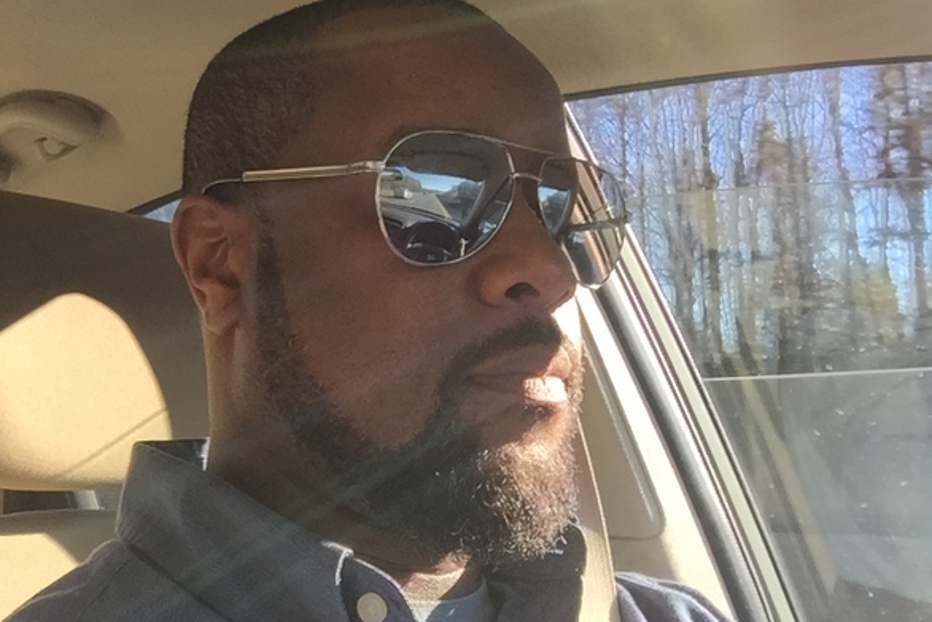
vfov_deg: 30.5
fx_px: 1139
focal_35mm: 44
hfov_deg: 44.5
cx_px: 476
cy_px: 309
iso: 40
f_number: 2.2
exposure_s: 1/120
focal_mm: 2.65
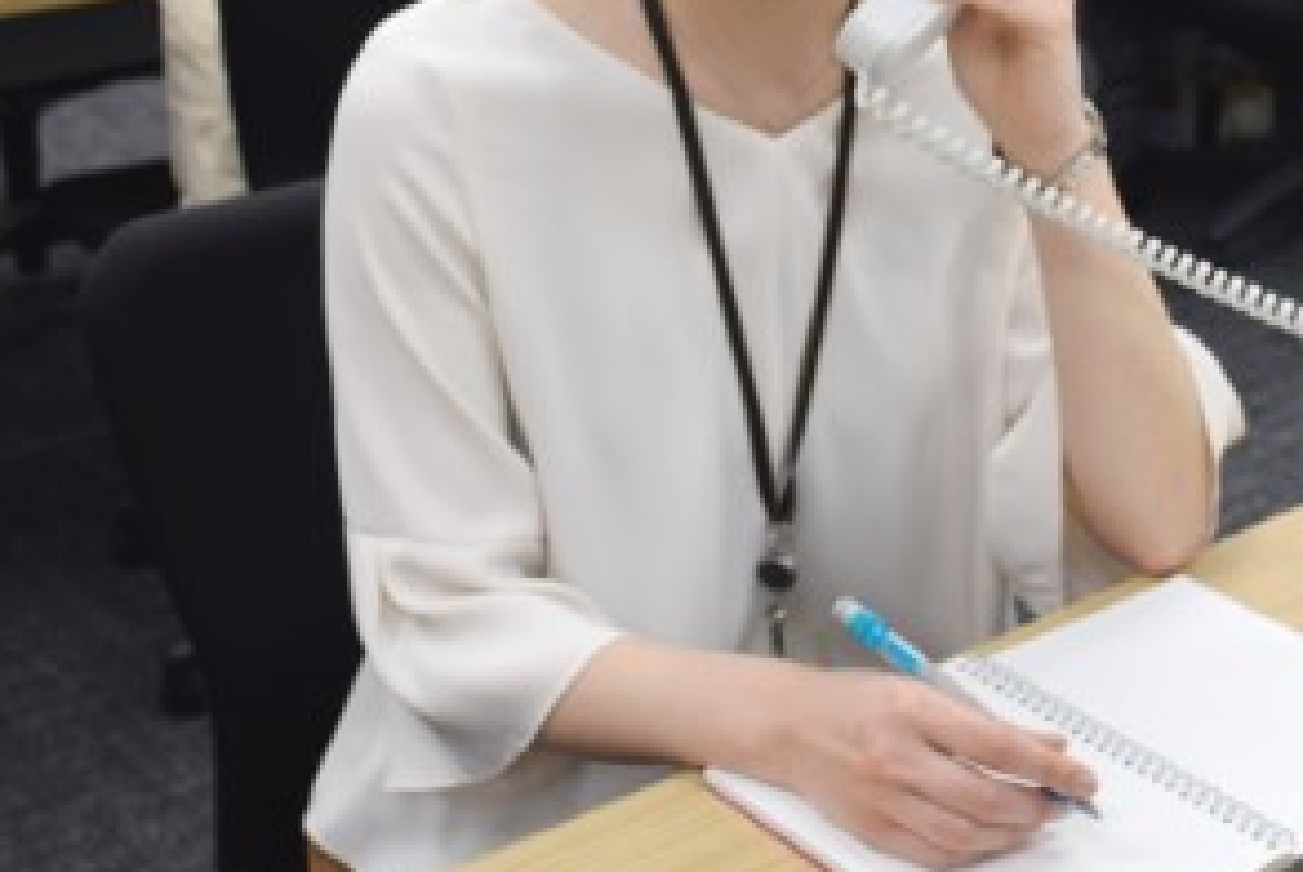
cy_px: 214
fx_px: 2609
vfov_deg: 18.8
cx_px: 947
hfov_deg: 27.7
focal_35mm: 72
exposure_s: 1/15
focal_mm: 22
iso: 100
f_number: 3.5
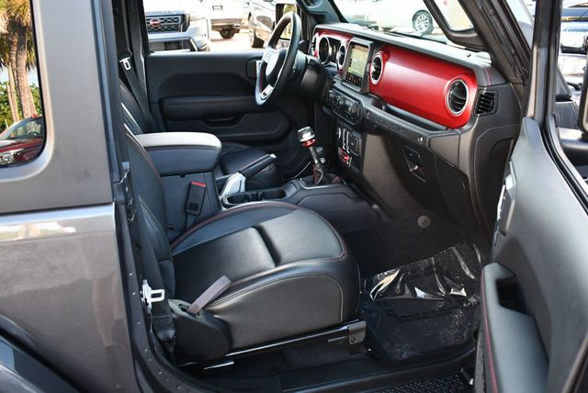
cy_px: 196
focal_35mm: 36
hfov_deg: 53.1
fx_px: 589
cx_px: 294
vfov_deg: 36.9
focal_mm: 18
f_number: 3.5
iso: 800
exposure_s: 1/200
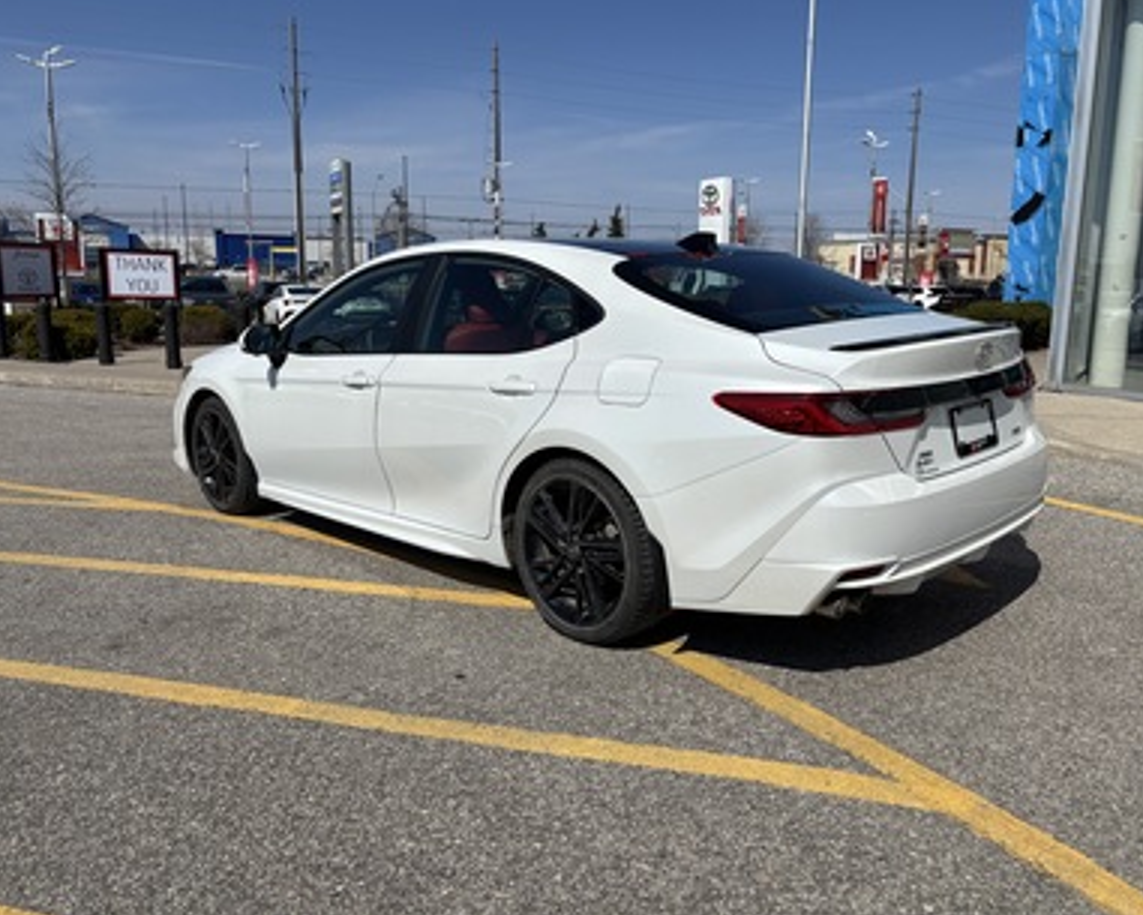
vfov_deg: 51.5
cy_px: 448
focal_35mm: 28
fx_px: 947
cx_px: 606
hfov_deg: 62.1
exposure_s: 1/8333
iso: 50
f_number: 1.6
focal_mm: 5.96
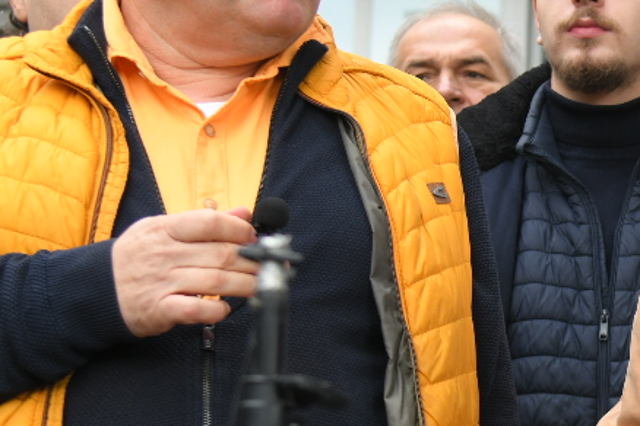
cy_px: 225
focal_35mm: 148
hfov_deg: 13.4
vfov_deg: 9.3
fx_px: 2631
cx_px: 796
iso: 400
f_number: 4
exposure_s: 1/500
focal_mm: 40
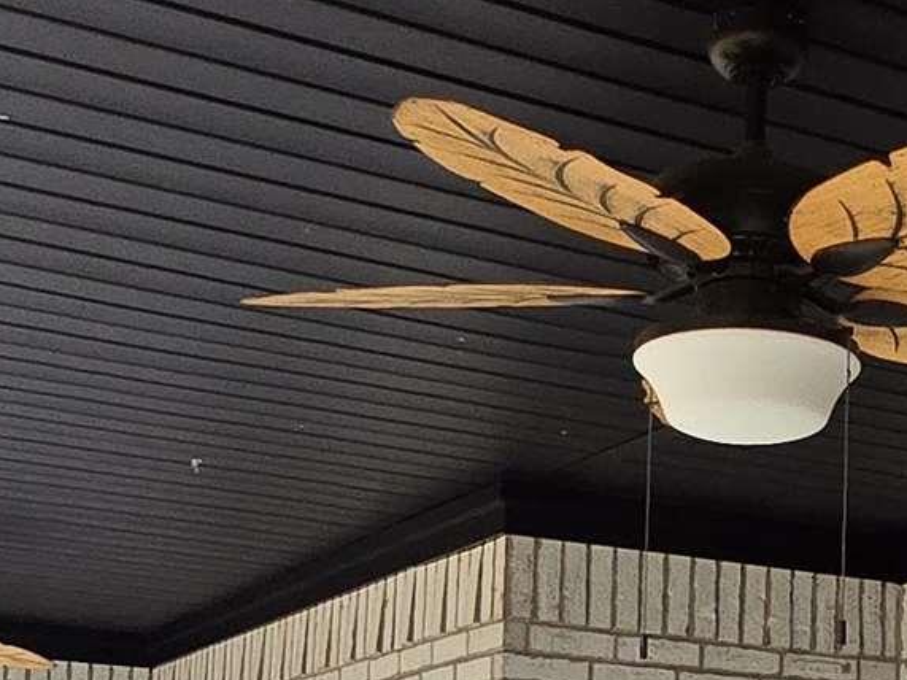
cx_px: 875
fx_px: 1834
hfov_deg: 26.5
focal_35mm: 70
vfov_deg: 19.6
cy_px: 852
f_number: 2.2
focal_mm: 2.2
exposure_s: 1/359
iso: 250
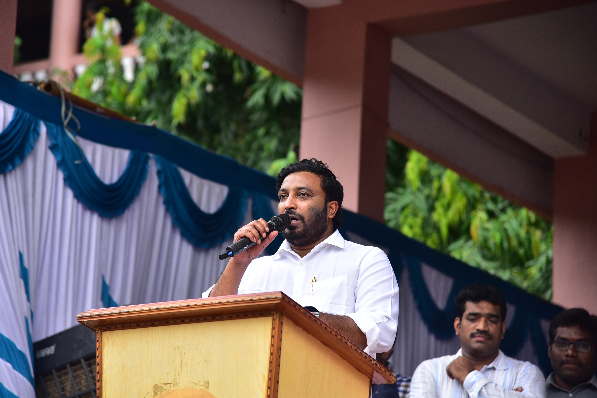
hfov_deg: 17.1
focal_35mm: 120
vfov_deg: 11.4
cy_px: 199
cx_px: 298
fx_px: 1990
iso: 320
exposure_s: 1/320
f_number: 4
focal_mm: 120
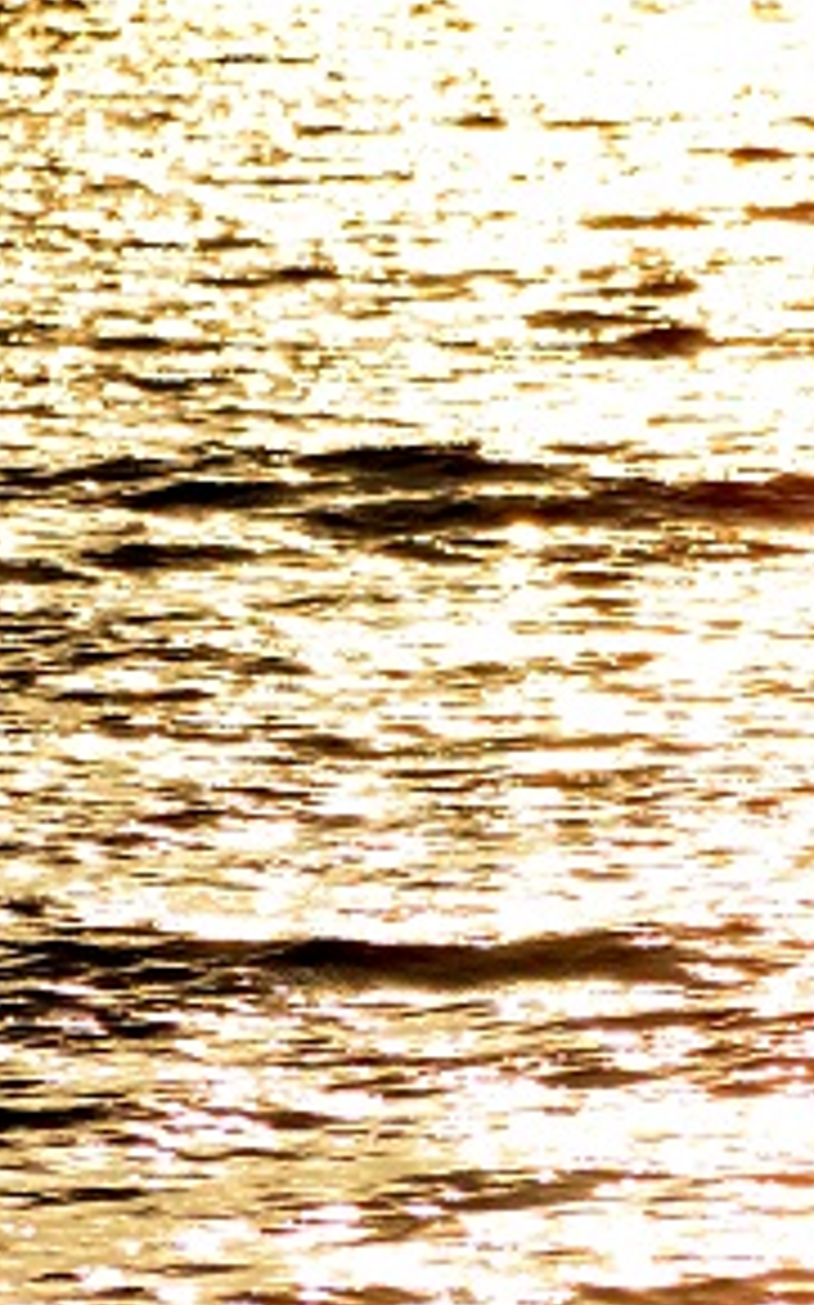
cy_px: 614
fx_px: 20536
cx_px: 690
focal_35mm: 578
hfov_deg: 2.3
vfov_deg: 3.6
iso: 500
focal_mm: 110
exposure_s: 1/8000
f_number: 4.5
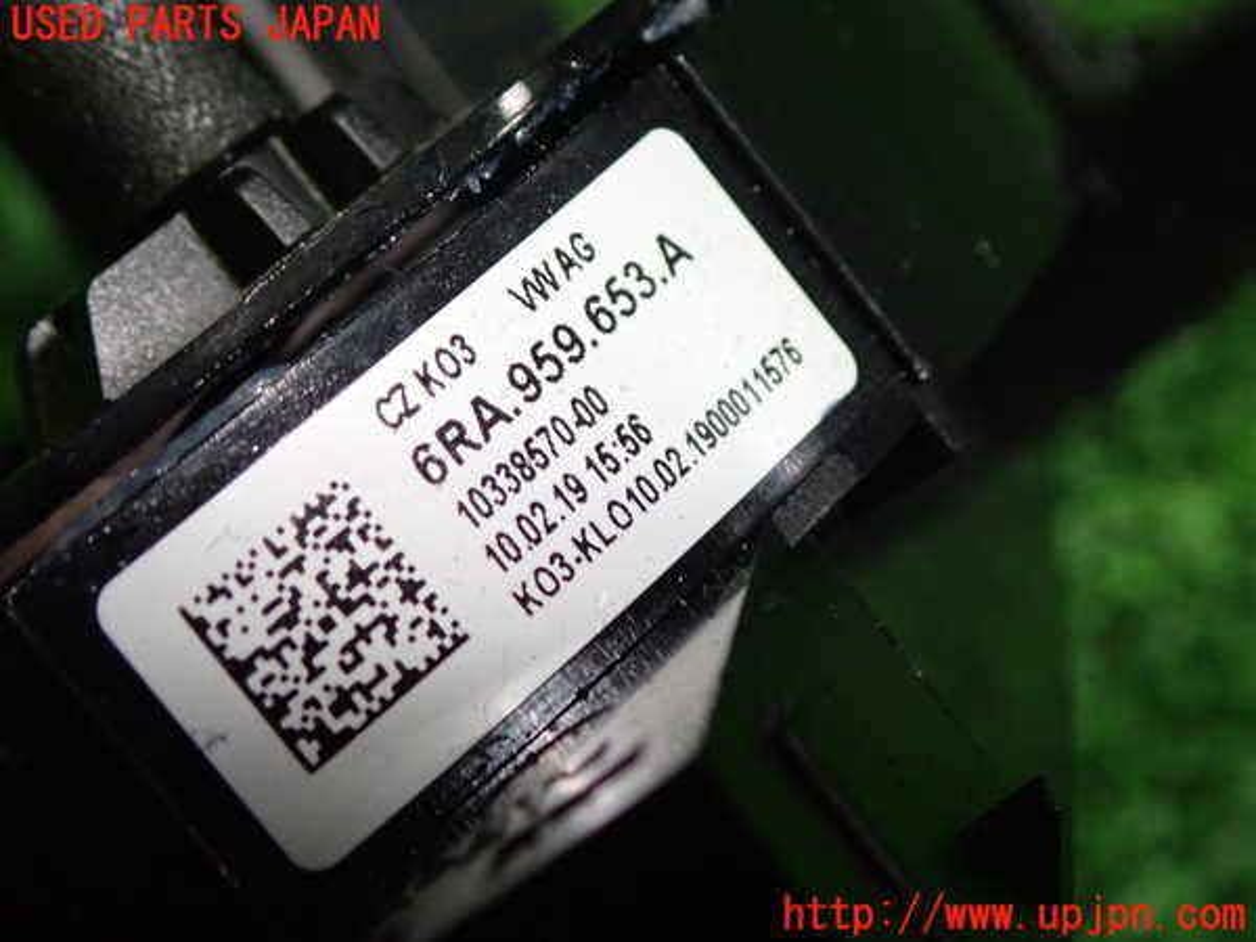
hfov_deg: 20.9
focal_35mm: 94
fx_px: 3411
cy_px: 471
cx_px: 628
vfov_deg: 15.7
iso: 800
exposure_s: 1/40
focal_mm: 16.79
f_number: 4.7
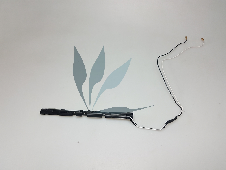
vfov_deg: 53.1
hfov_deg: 67.3
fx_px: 170
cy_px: 85
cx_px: 113
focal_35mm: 26
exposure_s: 1/100
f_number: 1.7
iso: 50
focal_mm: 4.2
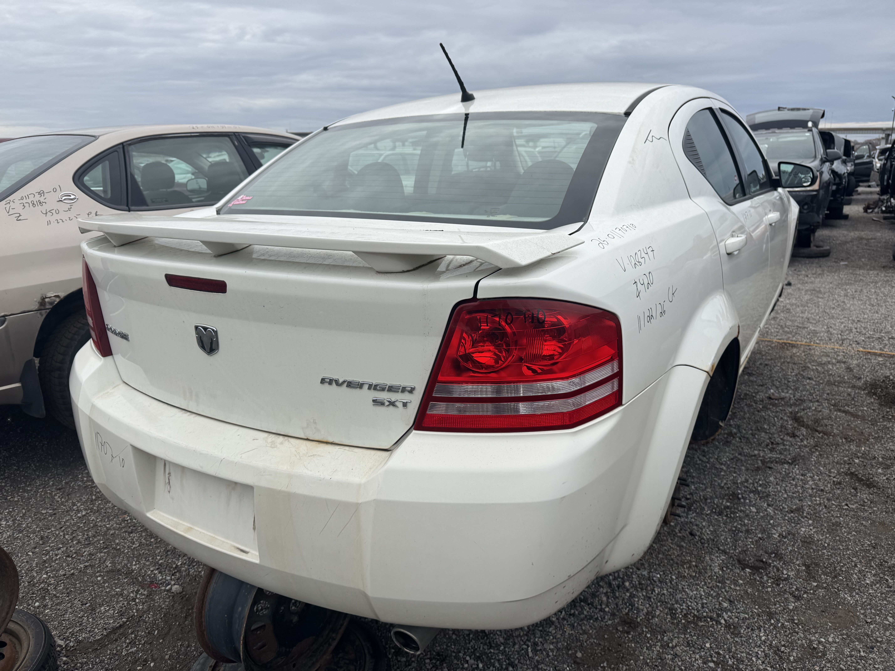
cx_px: 448
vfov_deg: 56.8
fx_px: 621
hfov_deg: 71.6
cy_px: 336
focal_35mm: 24
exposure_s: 1/1923
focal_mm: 6.76
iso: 80
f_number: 1.78
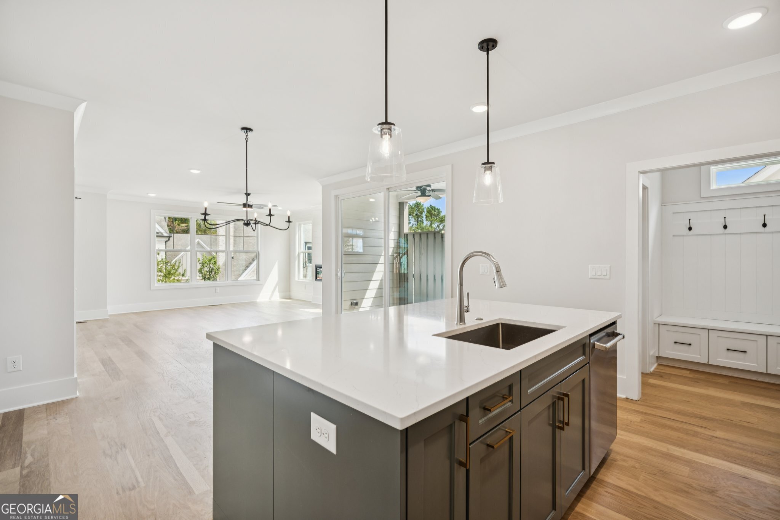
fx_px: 347
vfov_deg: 73.7
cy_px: 260
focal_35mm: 16
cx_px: 390
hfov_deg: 96.7
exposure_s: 1/125
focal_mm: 16
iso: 400
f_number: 5.6
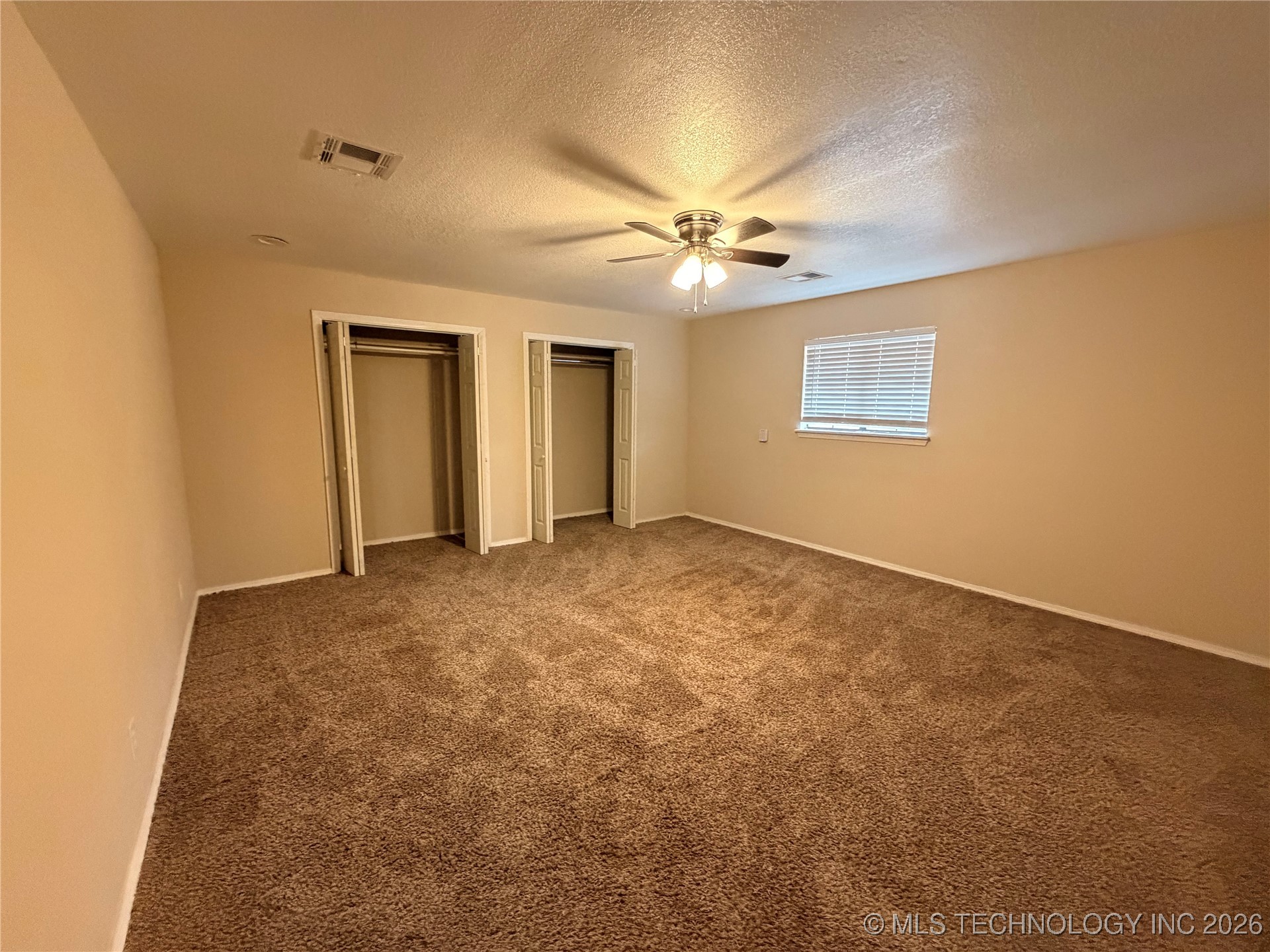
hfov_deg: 102.1
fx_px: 514
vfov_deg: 85.7
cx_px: 635
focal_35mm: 14
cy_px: 476
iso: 800
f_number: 2.2
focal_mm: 2.22
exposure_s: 1/60
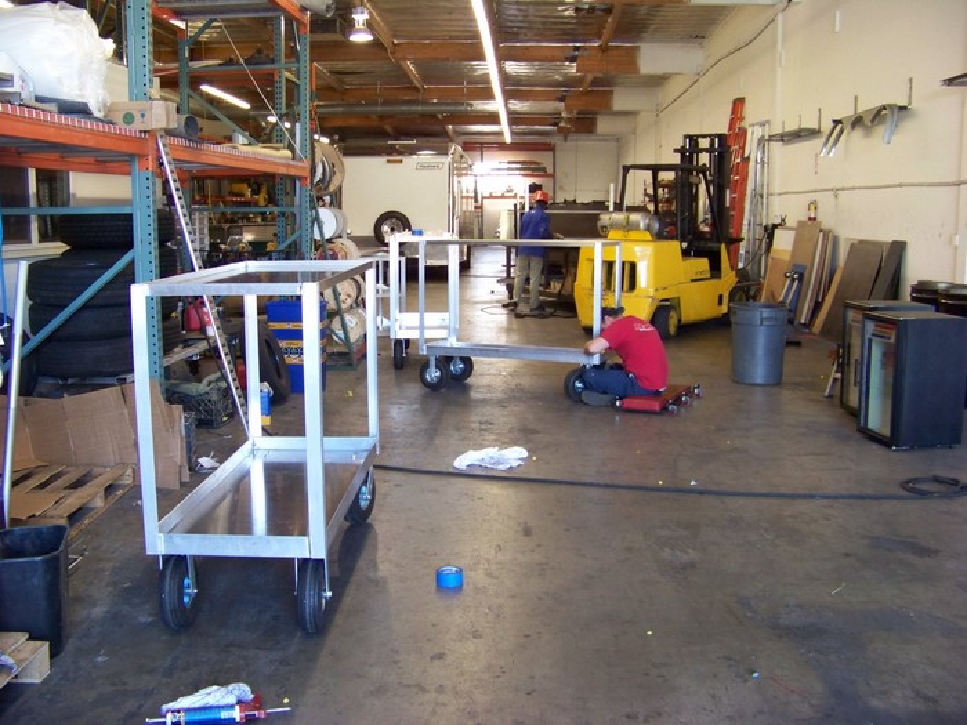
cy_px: 362
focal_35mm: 36
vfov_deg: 39.7
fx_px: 1006
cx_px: 484
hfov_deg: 51.4
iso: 219
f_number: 2.8
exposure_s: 1/30
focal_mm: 5.85
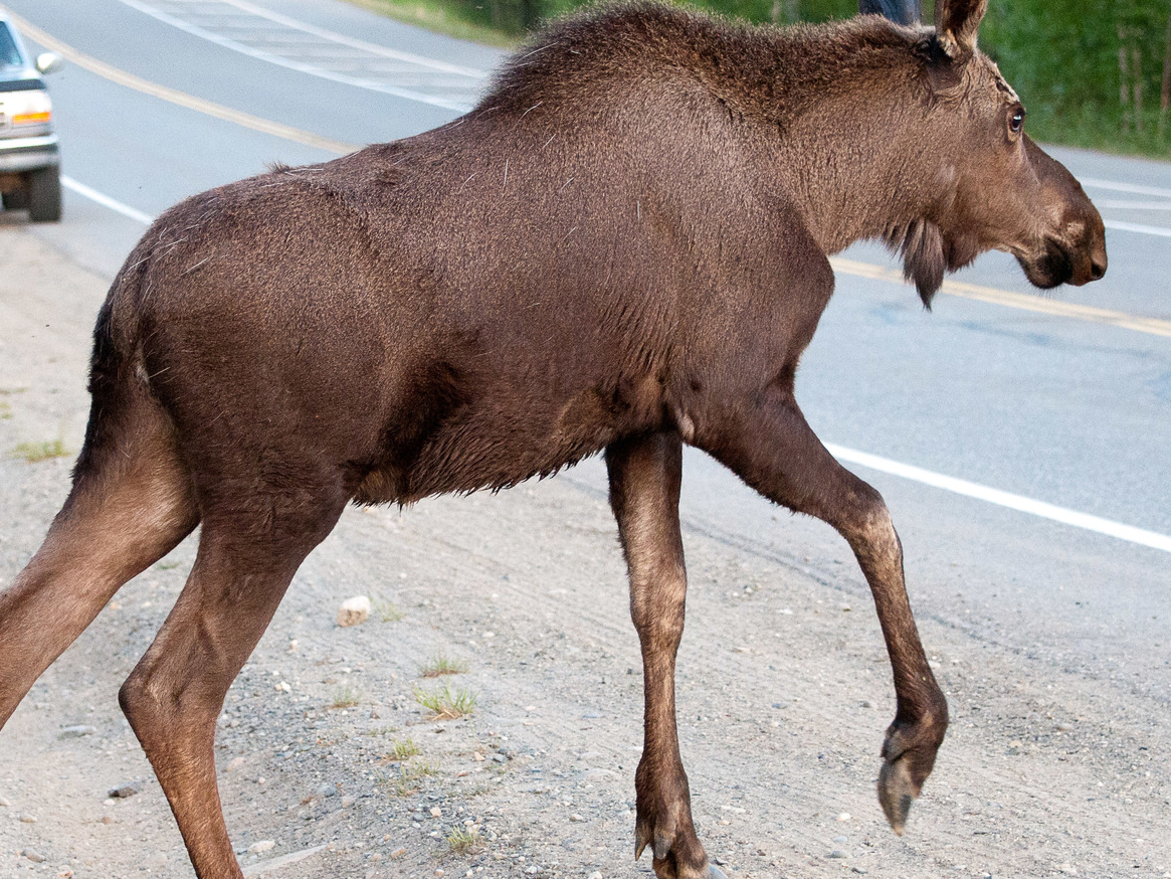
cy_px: 435
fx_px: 5853
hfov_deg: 11.4
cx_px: 406
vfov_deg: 8.6
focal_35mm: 173
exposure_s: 1/320
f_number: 4.5
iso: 1600
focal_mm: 70
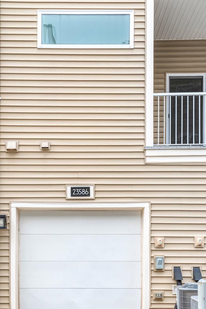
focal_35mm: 47
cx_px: 81
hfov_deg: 28.6
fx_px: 403
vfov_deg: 40.6
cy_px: 234
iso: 400
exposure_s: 1/100
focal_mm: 30
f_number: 8
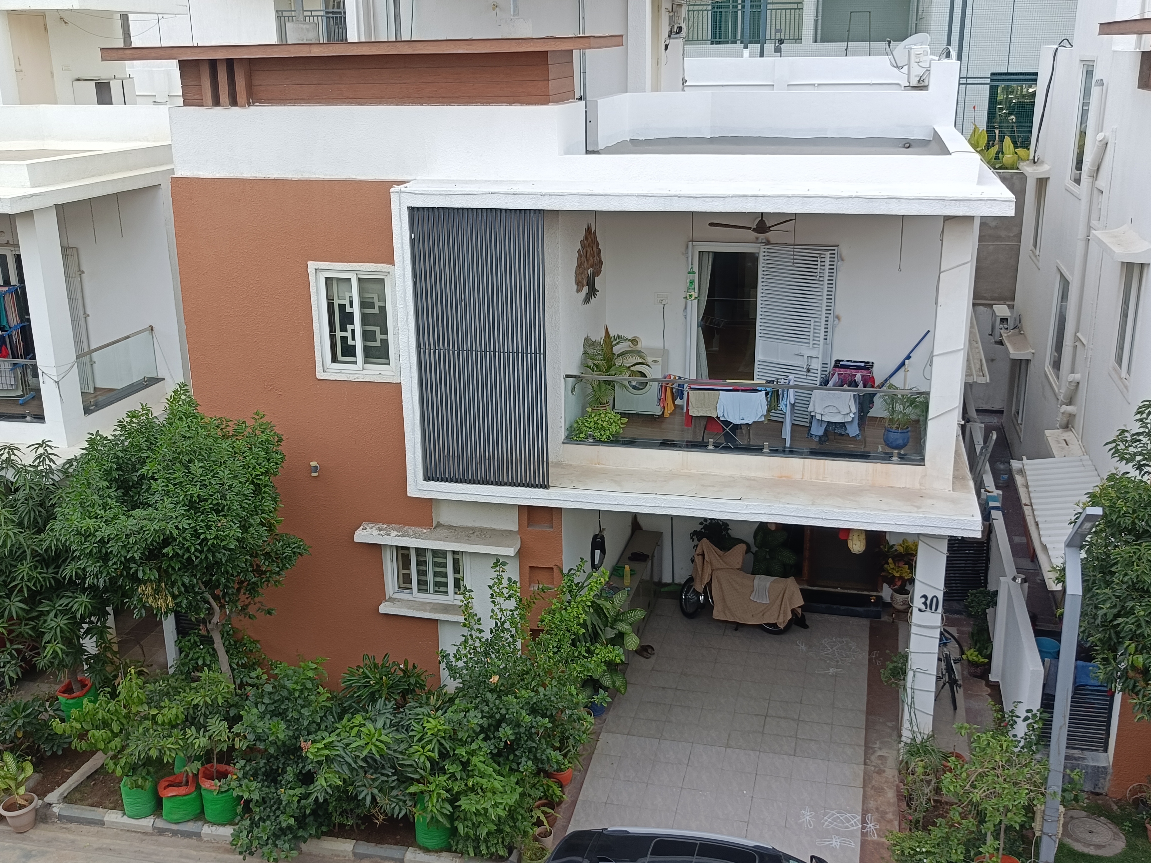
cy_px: 432
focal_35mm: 36
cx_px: 576
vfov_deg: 39.7
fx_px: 1197
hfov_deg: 51.4
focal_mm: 4.7
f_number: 1.7
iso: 183
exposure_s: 1/100
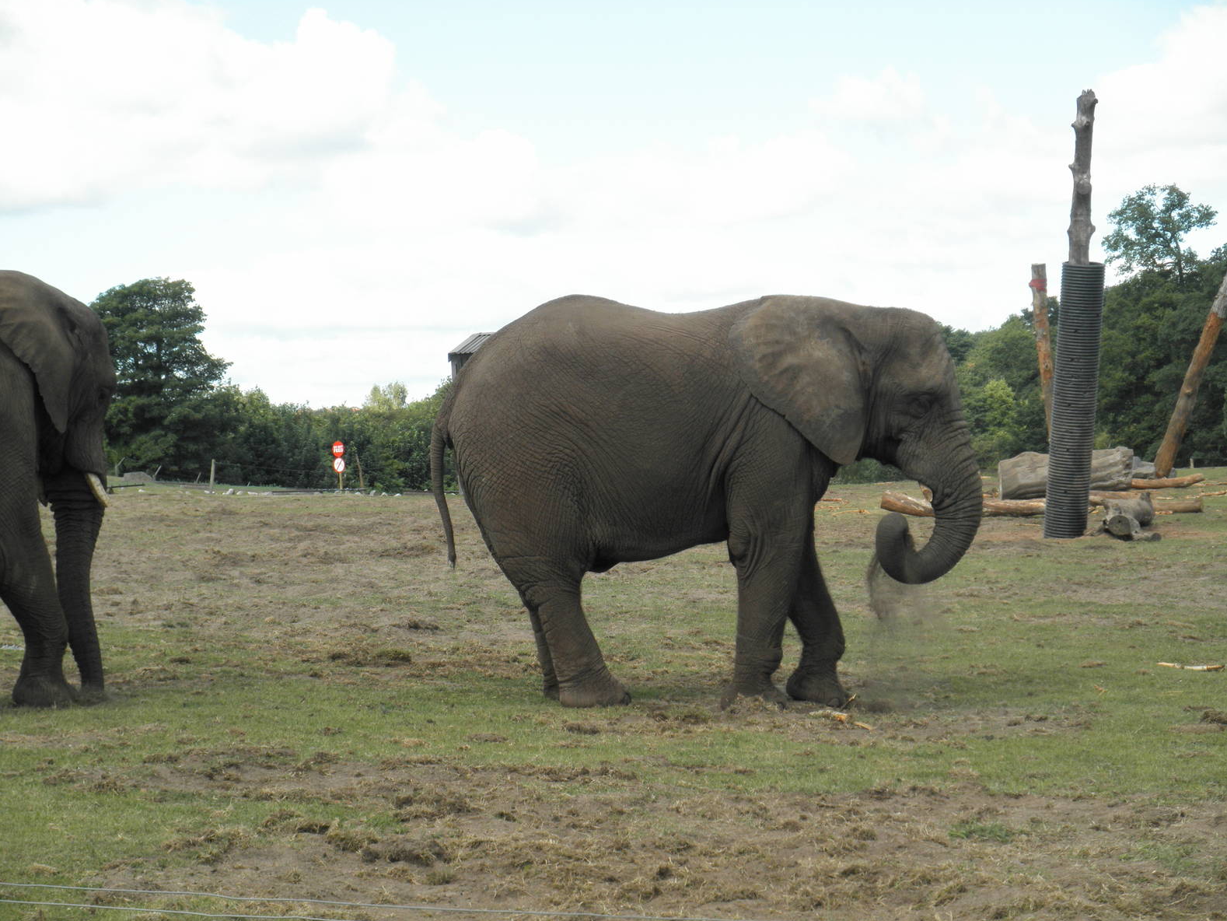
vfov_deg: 19.9
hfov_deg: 26.3
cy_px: 462
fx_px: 2623
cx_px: 609
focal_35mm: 74
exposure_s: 1/250
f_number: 4
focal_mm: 12.9
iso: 64
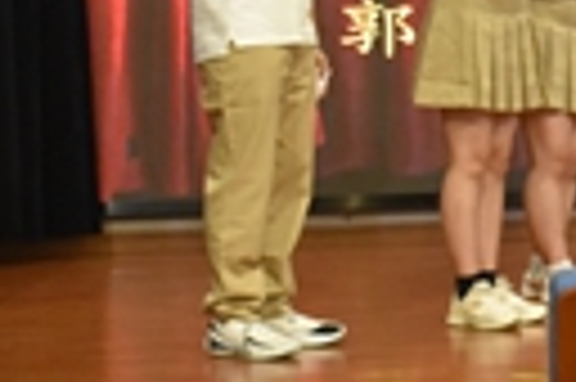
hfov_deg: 10.3
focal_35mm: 190
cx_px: 992
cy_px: 148
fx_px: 3036
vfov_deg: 7.2
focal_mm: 34
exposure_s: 1/160
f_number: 6.3
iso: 3200
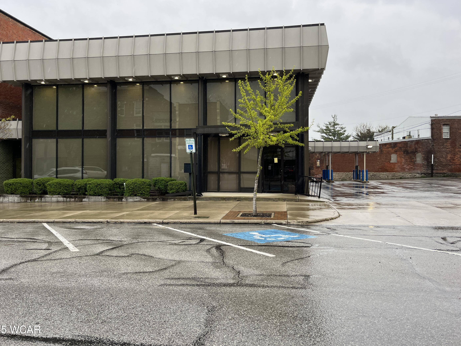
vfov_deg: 49.7
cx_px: 223
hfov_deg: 63.4
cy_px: 160
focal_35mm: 28
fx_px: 373
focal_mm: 5.1
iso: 50
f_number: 1.6
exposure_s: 1/532
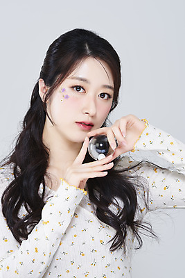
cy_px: 139
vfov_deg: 19.4
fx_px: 809
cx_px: 92
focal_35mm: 105
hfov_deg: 13.1
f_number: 11
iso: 64
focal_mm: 105
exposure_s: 1/125
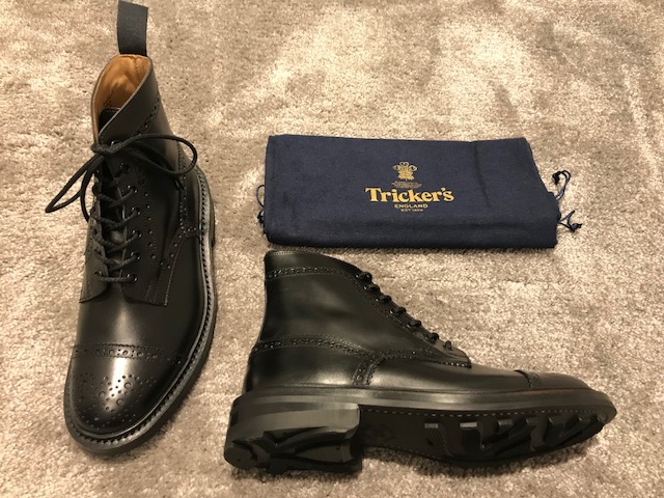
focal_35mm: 28
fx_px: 537
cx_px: 332
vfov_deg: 49.7
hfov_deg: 63.4
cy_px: 249
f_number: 1.8
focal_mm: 3.99
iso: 40
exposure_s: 1/15
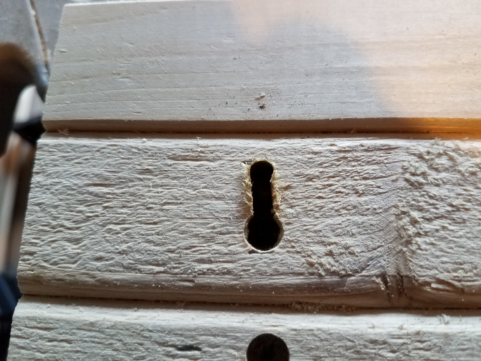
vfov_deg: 53.1
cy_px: 180
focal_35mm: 26
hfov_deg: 67.3
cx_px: 240
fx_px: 361
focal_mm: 4.2
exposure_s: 1/40
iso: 160
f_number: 1.7
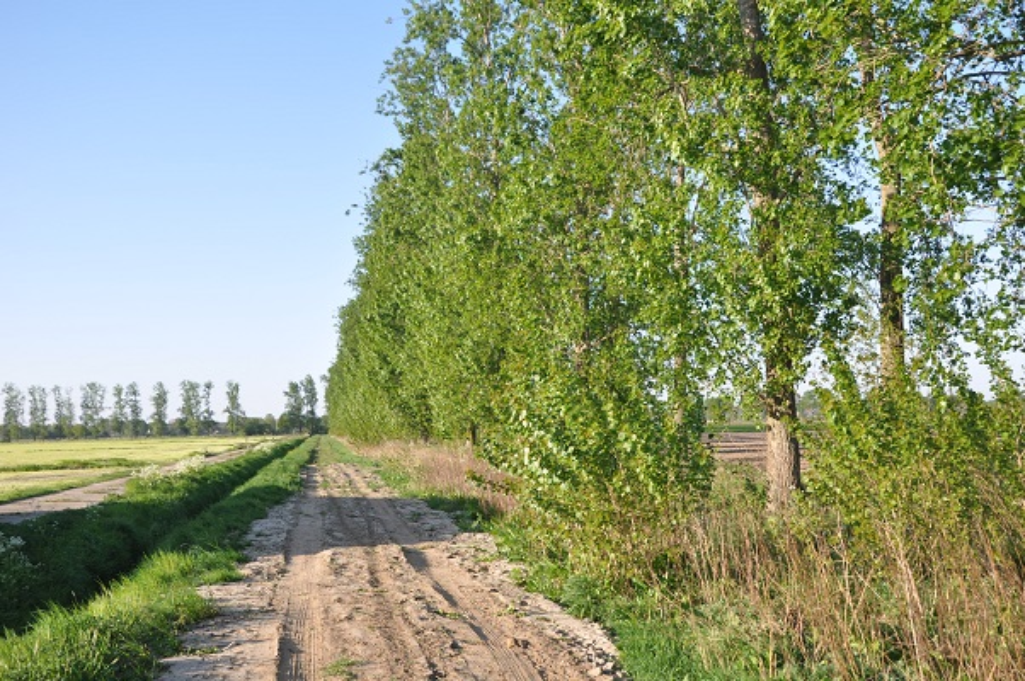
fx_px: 1067
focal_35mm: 38
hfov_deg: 51.3
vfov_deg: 35.4
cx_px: 512
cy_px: 340
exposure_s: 1/200
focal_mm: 25
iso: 200
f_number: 7.1
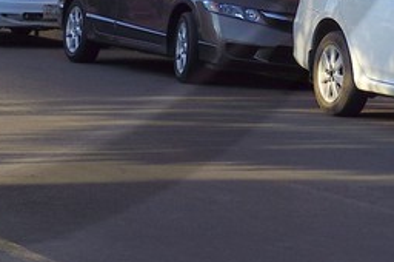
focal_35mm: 219
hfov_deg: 9.2
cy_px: -375
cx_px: -146
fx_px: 2394
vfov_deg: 6.0
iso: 200
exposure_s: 1/320
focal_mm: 35
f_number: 10
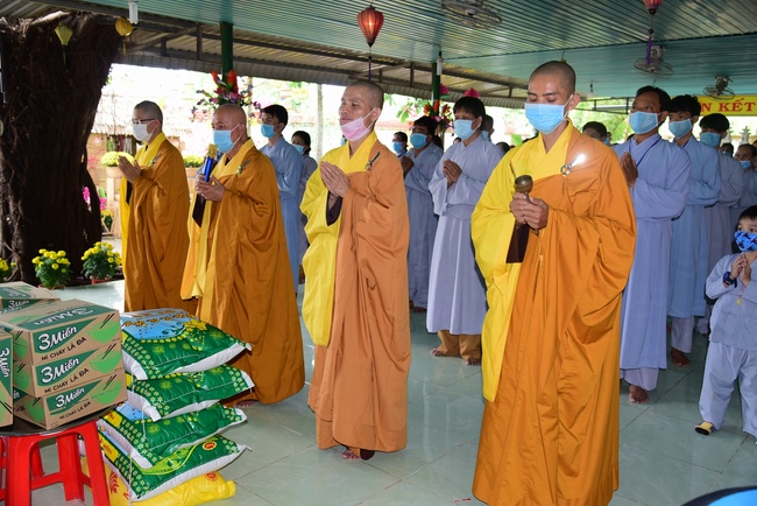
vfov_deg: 42.4
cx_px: 378
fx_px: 652
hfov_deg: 60.3
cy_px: 253
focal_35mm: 31
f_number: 4.5
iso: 320
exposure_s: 1/40
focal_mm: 31
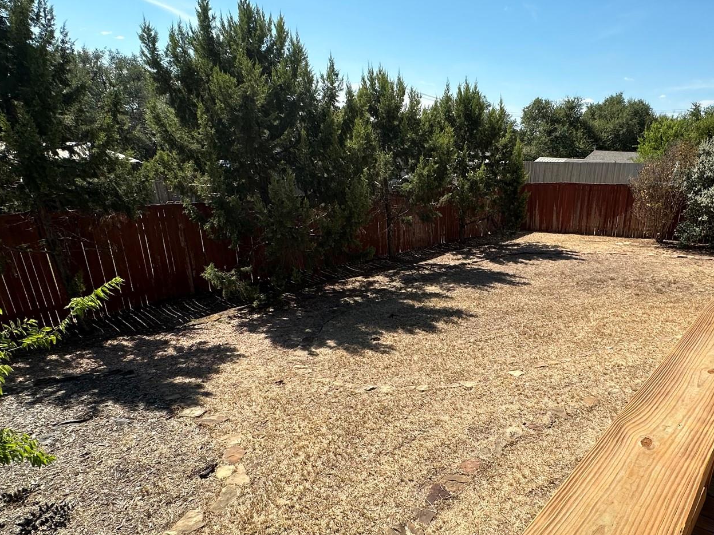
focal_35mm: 23
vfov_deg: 58.1
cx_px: 488
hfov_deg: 71.3
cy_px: 338
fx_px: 474
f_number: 2.2
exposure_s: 1/1511
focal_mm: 2.22
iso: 40
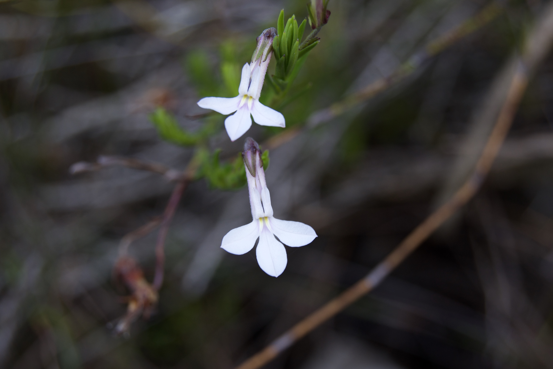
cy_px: 184
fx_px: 1267
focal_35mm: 82
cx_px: 276
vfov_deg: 16.6
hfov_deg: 24.6
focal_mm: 55
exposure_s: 1/125
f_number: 8
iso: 200
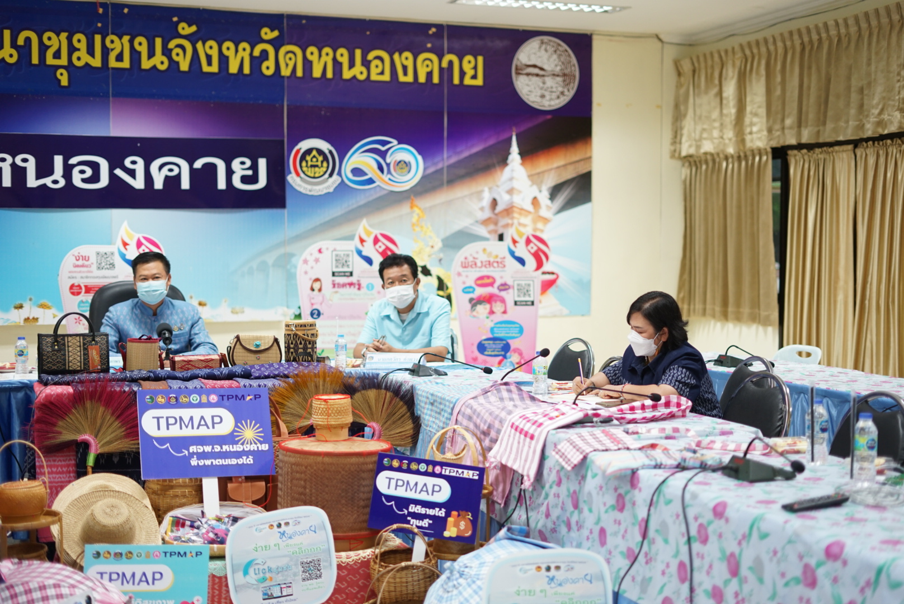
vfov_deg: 27.0
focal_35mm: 50
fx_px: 1256
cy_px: 302
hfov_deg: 39.6
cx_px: 452
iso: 400
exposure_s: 1/100
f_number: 1.8
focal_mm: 50
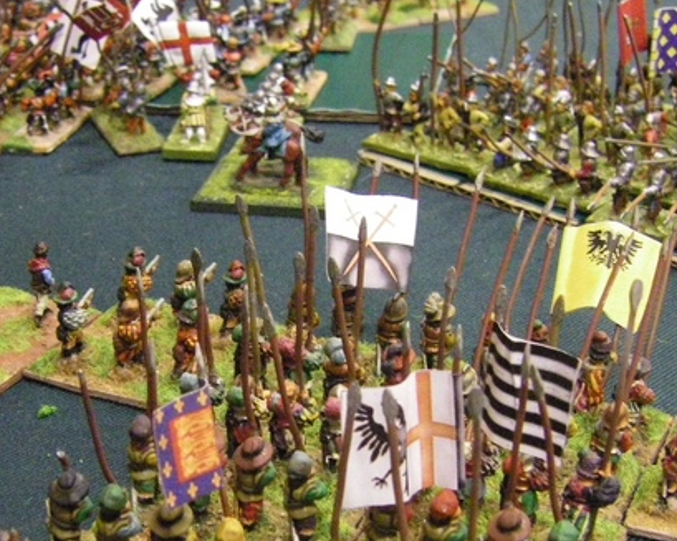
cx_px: 283
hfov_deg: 27.5
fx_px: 1382
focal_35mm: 69
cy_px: 339
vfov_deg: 22.1
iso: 800
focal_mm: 6.3
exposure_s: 1/20
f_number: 3.5
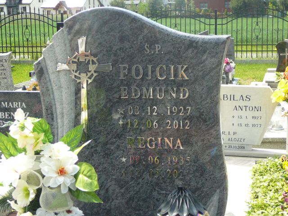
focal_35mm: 71
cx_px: 144
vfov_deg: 20.7
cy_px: 108
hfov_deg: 27.4
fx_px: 591
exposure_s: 1/320
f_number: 3.7
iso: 80
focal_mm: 10.5
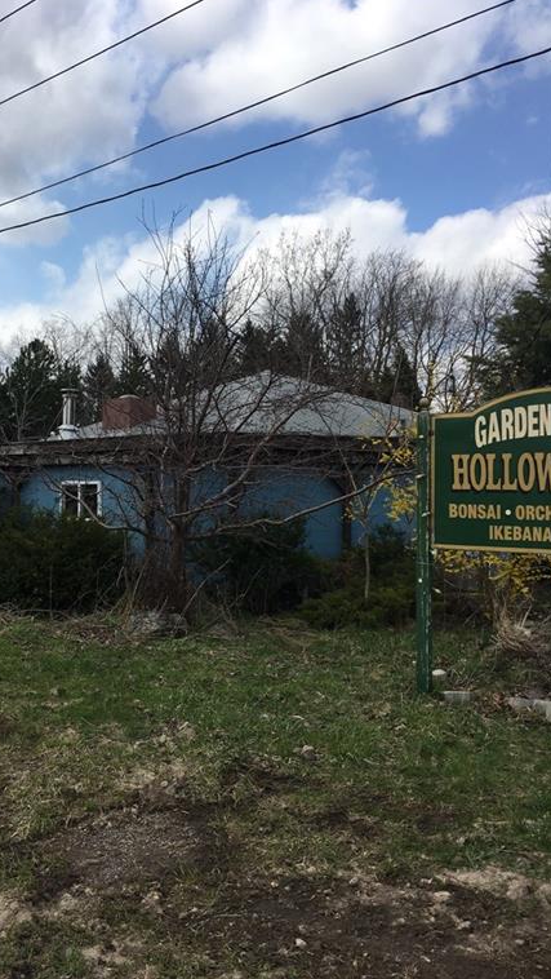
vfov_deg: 61.0
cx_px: 186
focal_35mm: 32
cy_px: 486
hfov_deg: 36.4
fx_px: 830
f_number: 2.2
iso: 25
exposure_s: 1/1451
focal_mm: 4.15
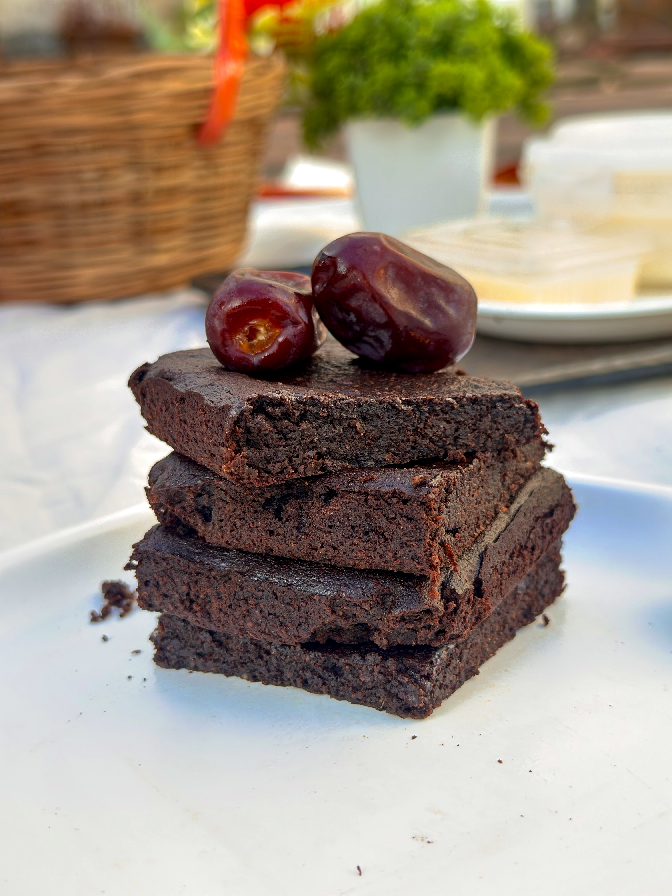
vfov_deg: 39.7
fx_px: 1242
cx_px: 336
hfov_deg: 30.3
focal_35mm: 48
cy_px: 448
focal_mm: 6.86
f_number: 1.78
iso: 80
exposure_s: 1/221
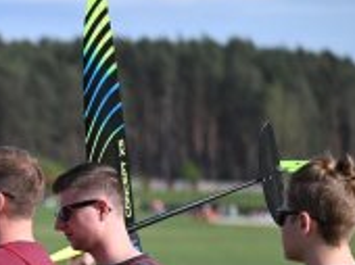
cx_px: -141
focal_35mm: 507
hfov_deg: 3.9
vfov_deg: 2.9
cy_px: 263
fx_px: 5192
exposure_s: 1/1600
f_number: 5.3
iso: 320
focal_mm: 180
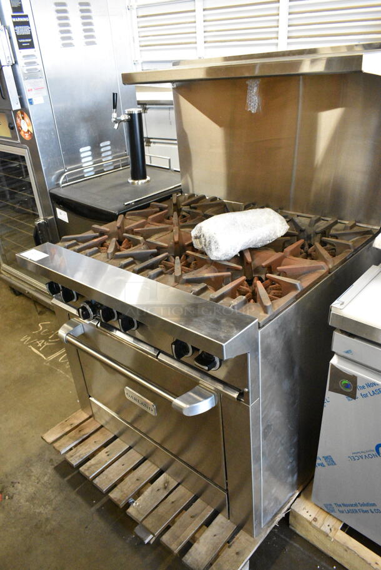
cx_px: 190
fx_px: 428
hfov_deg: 48.0
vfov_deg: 67.3
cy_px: 285
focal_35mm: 27
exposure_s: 1/100
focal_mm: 18
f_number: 5
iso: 6400
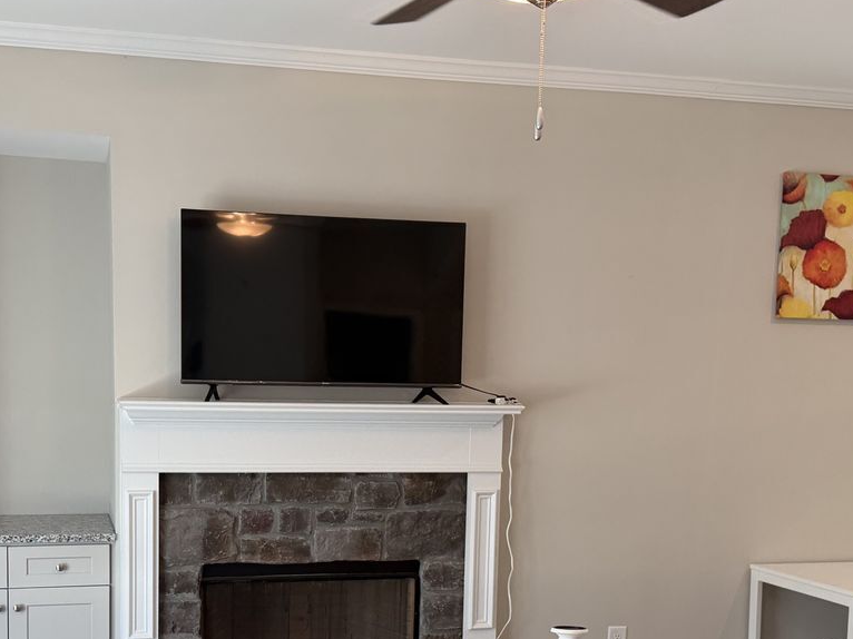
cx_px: 332
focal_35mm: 47
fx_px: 1158
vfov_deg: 30.3
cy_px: 488
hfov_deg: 40.2
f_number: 1.78
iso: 160
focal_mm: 6.76
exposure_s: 1/120
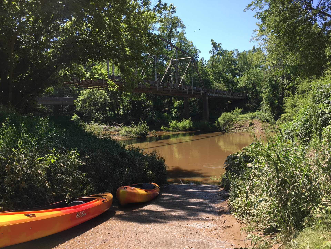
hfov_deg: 61.7
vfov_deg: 48.2
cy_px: 124
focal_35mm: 29
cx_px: 166
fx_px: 277
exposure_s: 1/746
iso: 25
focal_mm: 4.15
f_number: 2.2
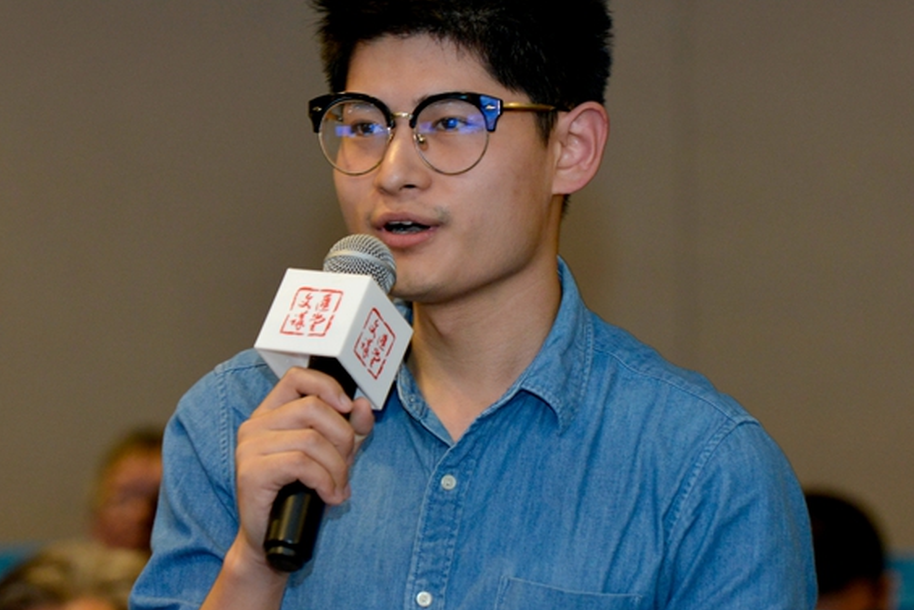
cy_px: 269
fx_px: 4672
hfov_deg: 11.2
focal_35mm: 184
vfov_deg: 7.5
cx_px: 451
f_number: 3.5
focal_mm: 130
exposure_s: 1/125
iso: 1000
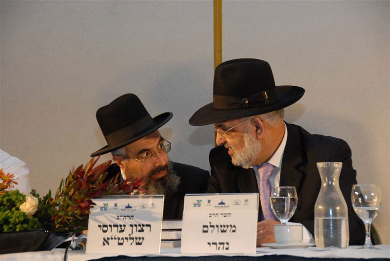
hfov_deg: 15.2
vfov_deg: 10.2
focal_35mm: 135
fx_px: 1465
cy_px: 130
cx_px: 195
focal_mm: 90
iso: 800
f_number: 5.6
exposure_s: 1/60
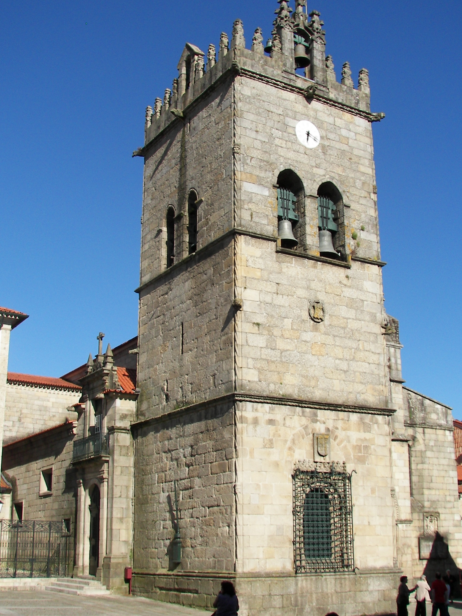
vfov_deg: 42.9
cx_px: 231
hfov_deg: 32.9
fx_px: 783
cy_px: 323
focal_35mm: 44
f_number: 4
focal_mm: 6
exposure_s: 1/640
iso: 50
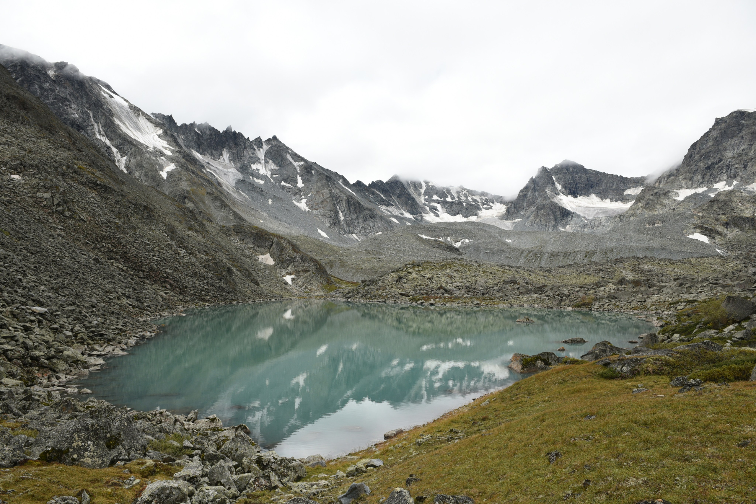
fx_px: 504
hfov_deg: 73.7
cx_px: 378
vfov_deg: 53.1
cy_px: 252
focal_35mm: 24
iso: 400
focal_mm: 24
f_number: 6.3
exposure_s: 1/1000
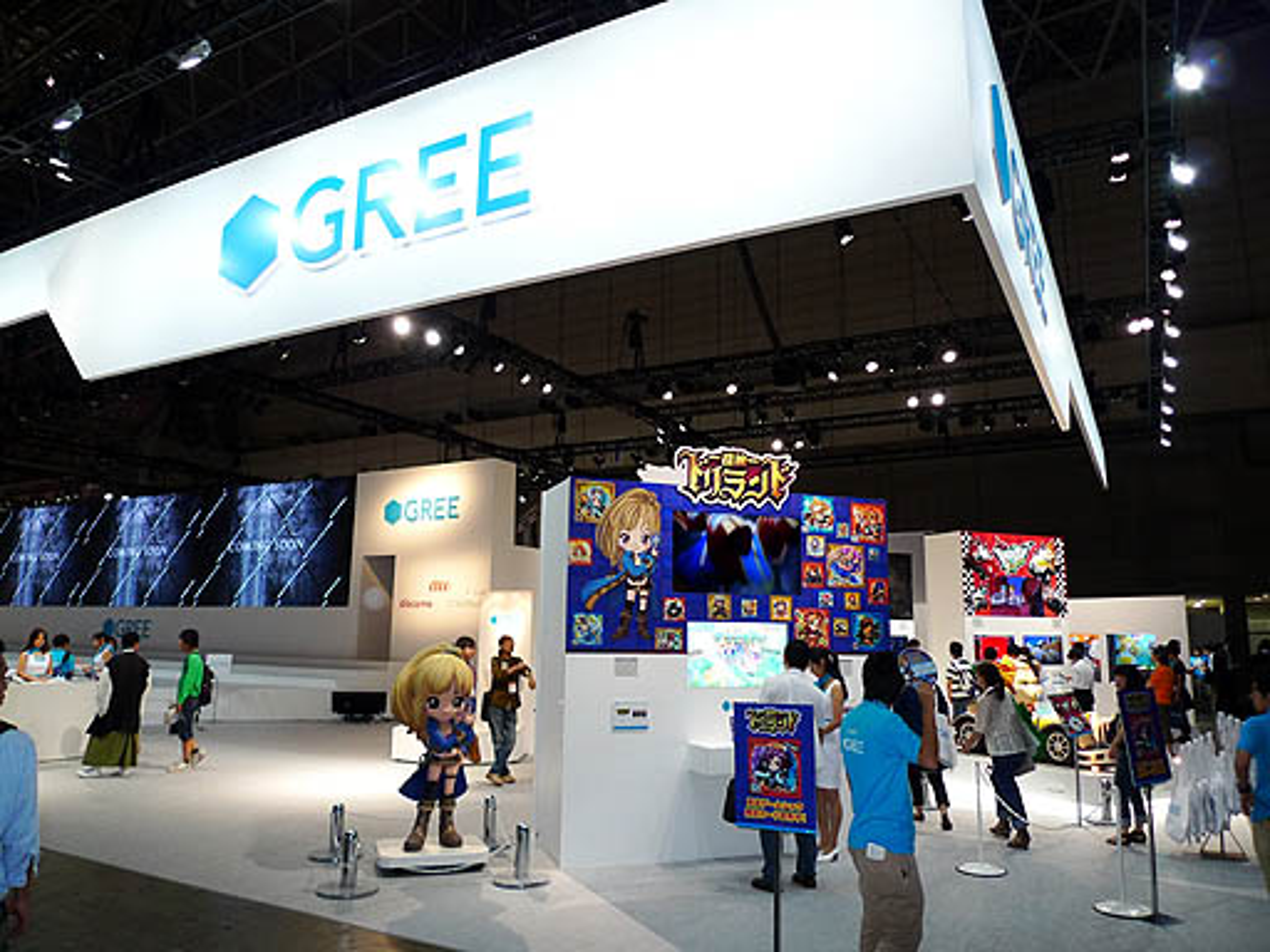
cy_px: 476
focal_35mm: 24
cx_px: 635
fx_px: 881
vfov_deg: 56.8
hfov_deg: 71.6
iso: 200
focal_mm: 5.1
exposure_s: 1/80
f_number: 2
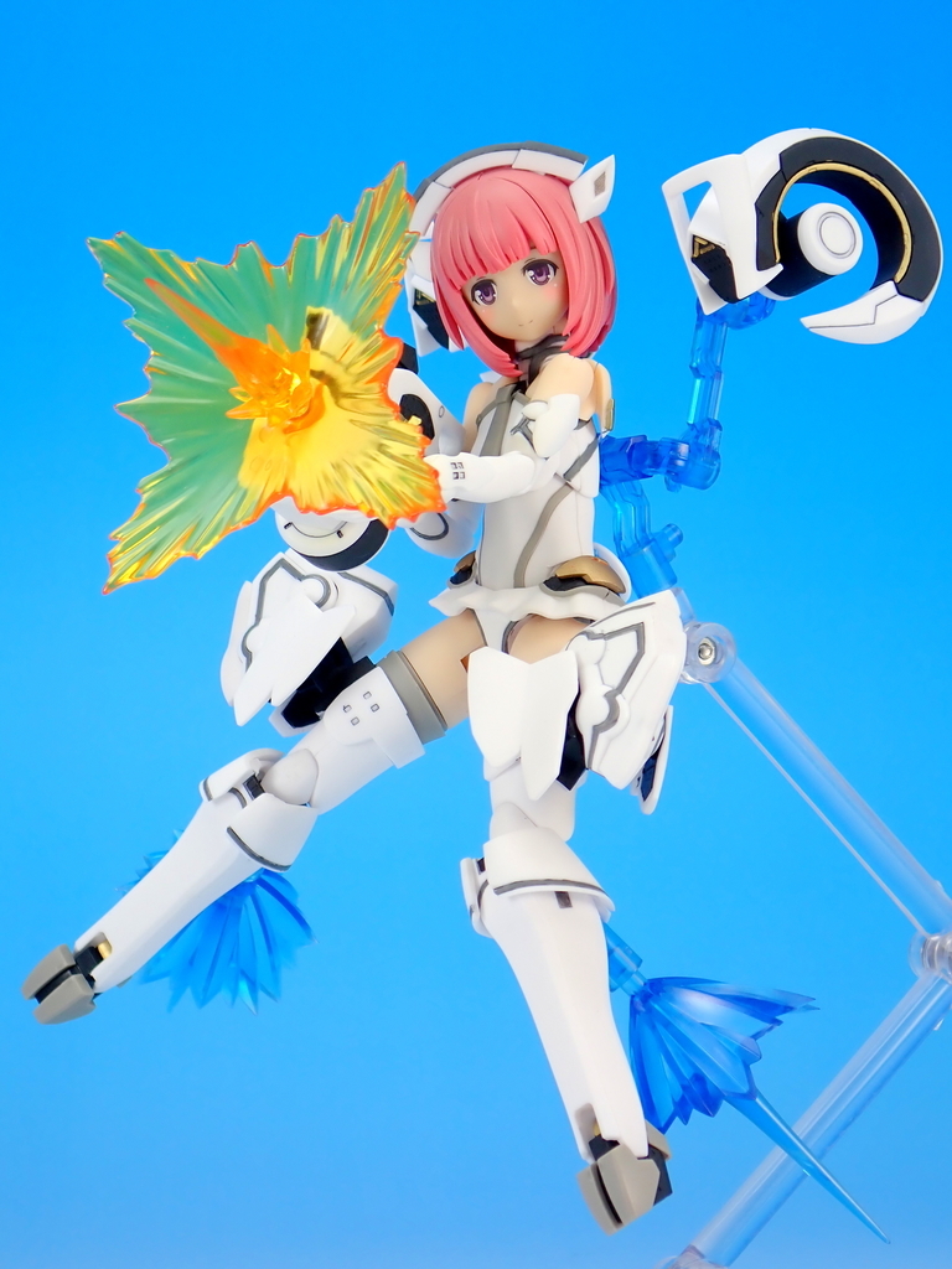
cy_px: 634
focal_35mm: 100
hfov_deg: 14.8
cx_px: 476
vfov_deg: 19.6
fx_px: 3667
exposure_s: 1/10
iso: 100
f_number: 4.9
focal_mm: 18
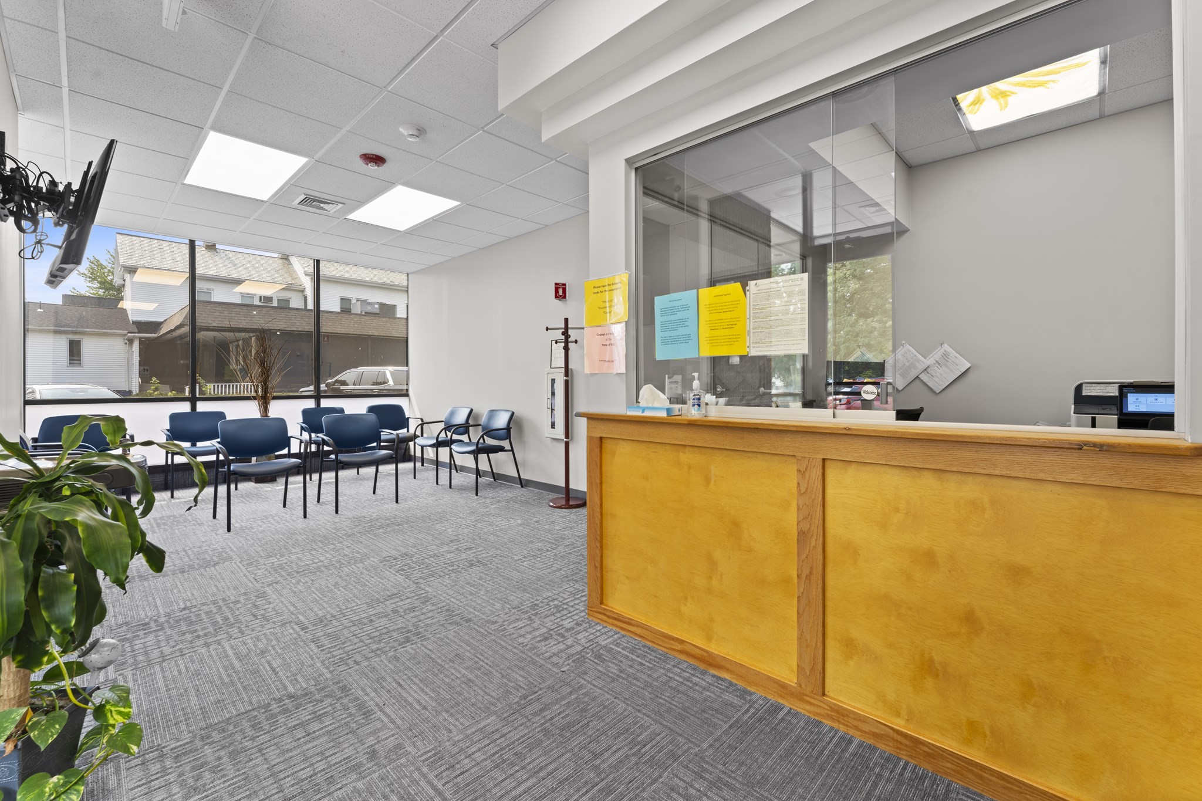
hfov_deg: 104.3
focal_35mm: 14
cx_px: 601
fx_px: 467
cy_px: 400
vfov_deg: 81.2
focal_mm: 14
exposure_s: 1/3
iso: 200
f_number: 9
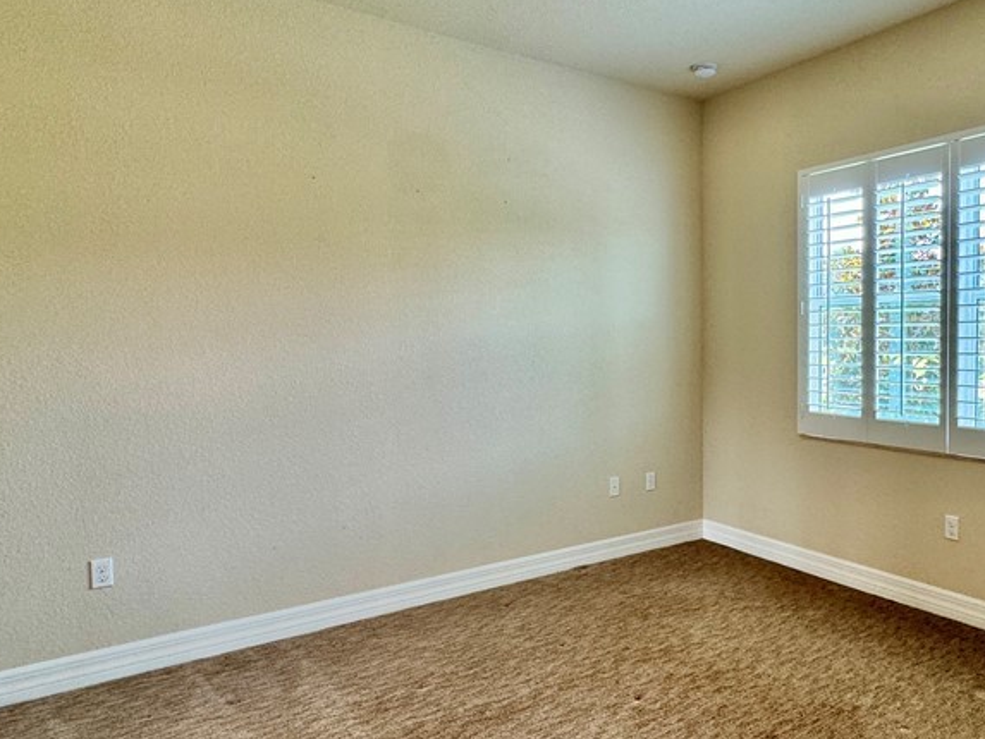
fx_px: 712
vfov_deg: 54.9
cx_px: 634
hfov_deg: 68.0
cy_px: 364
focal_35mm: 25
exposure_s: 1/120
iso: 160
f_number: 2.2
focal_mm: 2.22
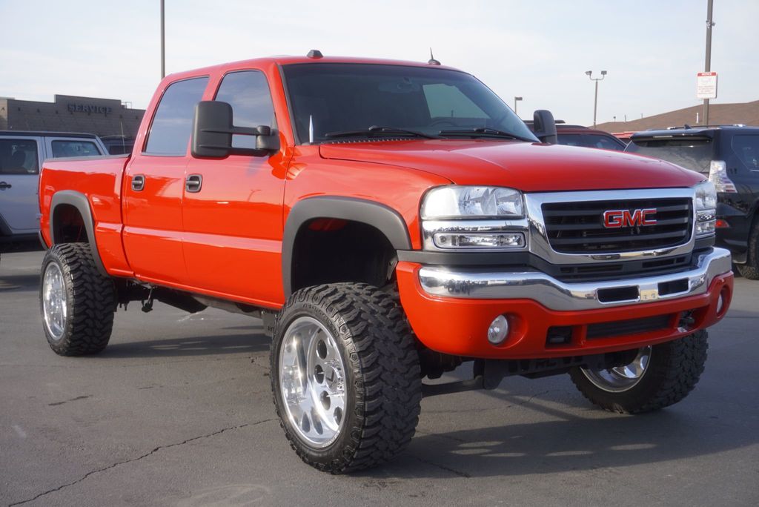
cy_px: 254
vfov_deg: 29.0
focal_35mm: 46
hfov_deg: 42.3
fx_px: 981
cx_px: 380
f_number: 5
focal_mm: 31
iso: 100
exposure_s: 1/200
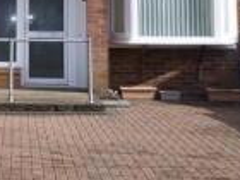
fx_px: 721
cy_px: -75
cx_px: -44
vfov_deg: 13.5
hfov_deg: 18.0
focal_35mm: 104
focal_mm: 4.5
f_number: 3.1
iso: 100
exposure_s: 1/800
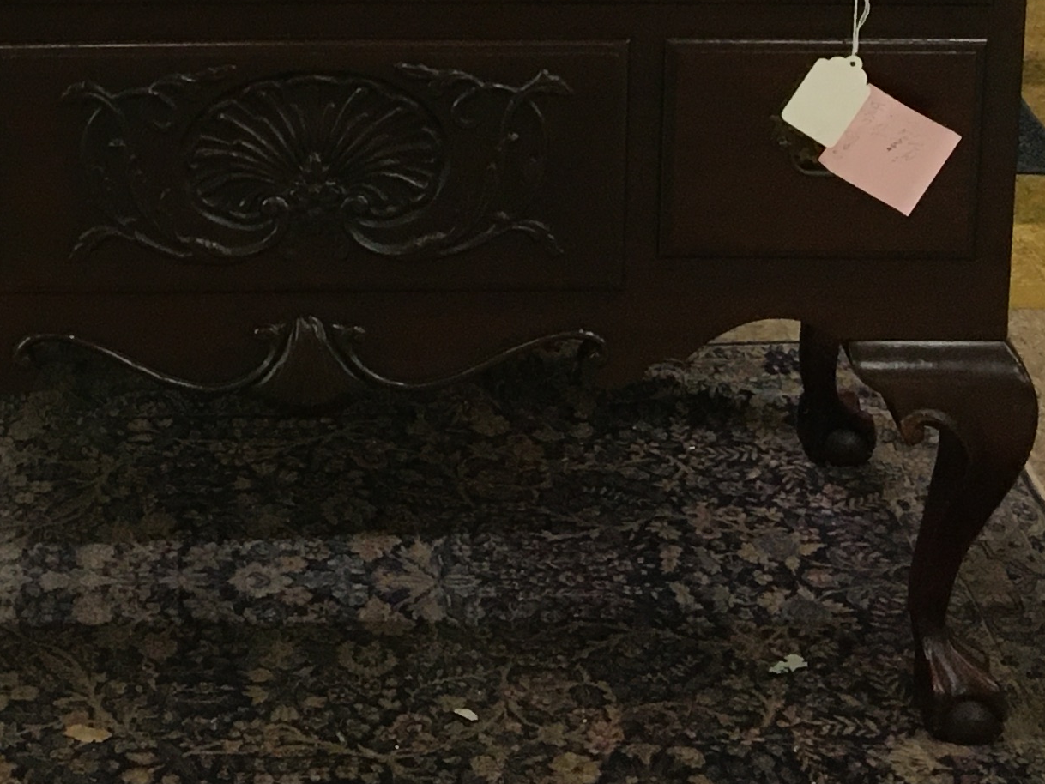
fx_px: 2899
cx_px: 146
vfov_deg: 14.3
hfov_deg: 20.1
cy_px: -428
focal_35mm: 96
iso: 100
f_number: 2.2
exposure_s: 1/30
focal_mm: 4.15
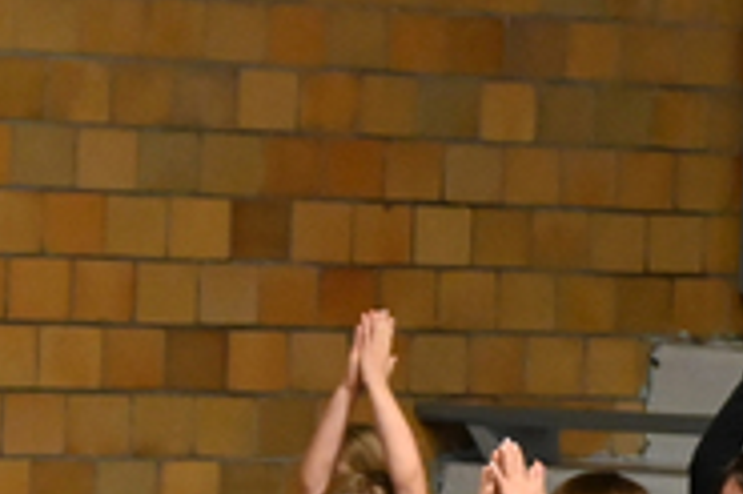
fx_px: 11980
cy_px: 878
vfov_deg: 2.4
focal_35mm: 581
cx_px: 1570
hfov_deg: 3.5
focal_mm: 105
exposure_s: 1/125
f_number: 6.3
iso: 6400
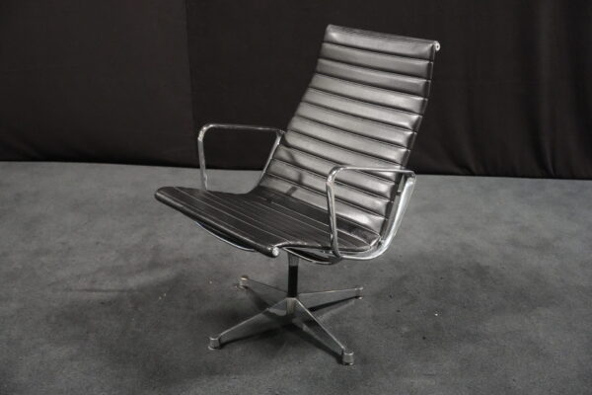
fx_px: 691
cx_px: 296
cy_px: 198
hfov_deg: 46.4
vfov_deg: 31.9
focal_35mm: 42
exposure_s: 1/40
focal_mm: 42
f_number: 4
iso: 12800
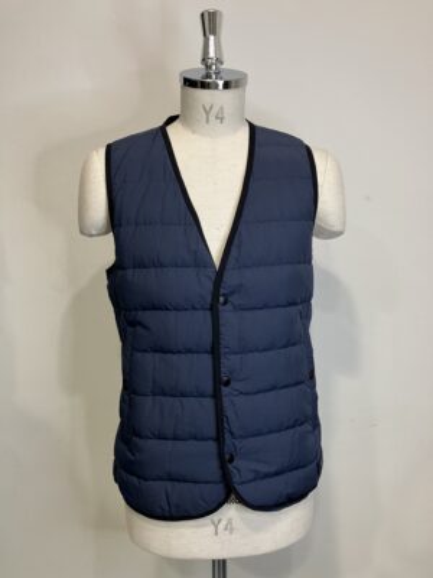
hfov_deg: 49.7
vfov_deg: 63.4
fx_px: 467
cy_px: 289
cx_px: 216
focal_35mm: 28
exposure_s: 1/50
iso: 80
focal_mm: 3.99
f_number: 1.8
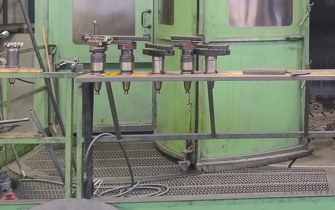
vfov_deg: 20.3
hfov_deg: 30.4
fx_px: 566
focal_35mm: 62
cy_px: 2
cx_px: 343
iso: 903
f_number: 1.8
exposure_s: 1/33.3
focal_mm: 5.56
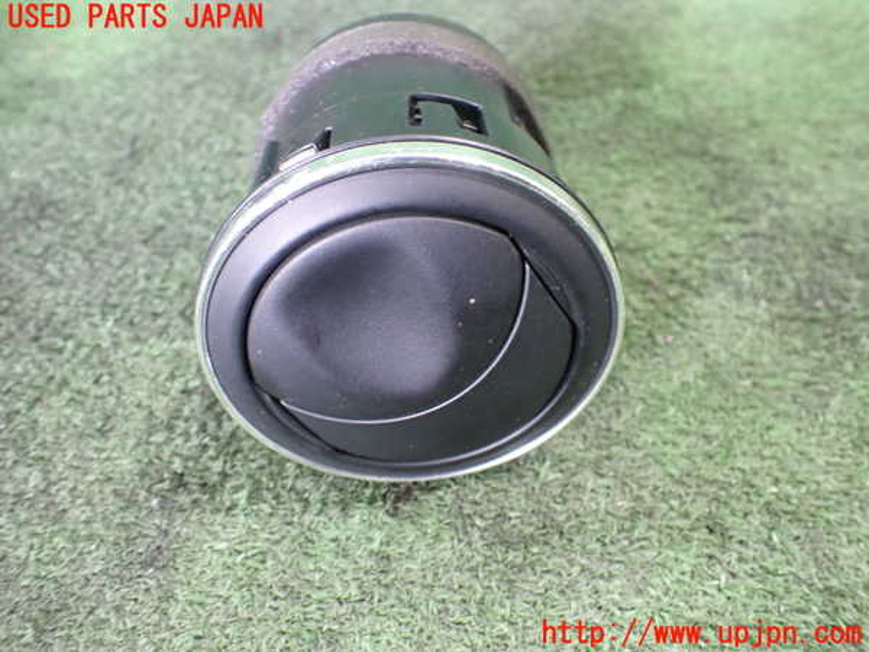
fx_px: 753
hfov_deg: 60.0
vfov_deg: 46.8
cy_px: 326
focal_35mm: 30
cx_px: 434
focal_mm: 5.4
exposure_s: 1/30
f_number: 2.3
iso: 1000
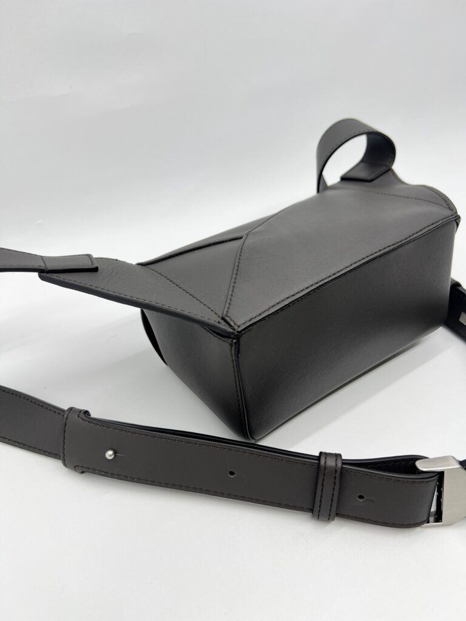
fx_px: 467
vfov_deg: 67.3
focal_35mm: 26
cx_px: 233
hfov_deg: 53.1
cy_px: 310
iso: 32
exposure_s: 1/122
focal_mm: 5.7
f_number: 1.5
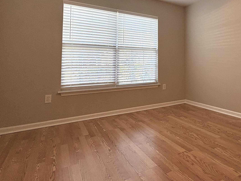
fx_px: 174
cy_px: 55
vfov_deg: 53.4
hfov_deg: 65.0
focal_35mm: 25
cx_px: 182
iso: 160
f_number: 2.2
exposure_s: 1/120
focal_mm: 2.22
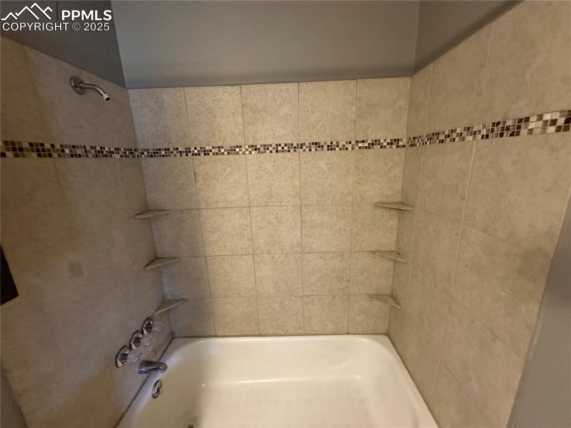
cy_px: 214
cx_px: 286
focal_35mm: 14
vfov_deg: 85.6
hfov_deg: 102.1
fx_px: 231
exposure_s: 1/60
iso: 800
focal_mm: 2.22
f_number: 2.2
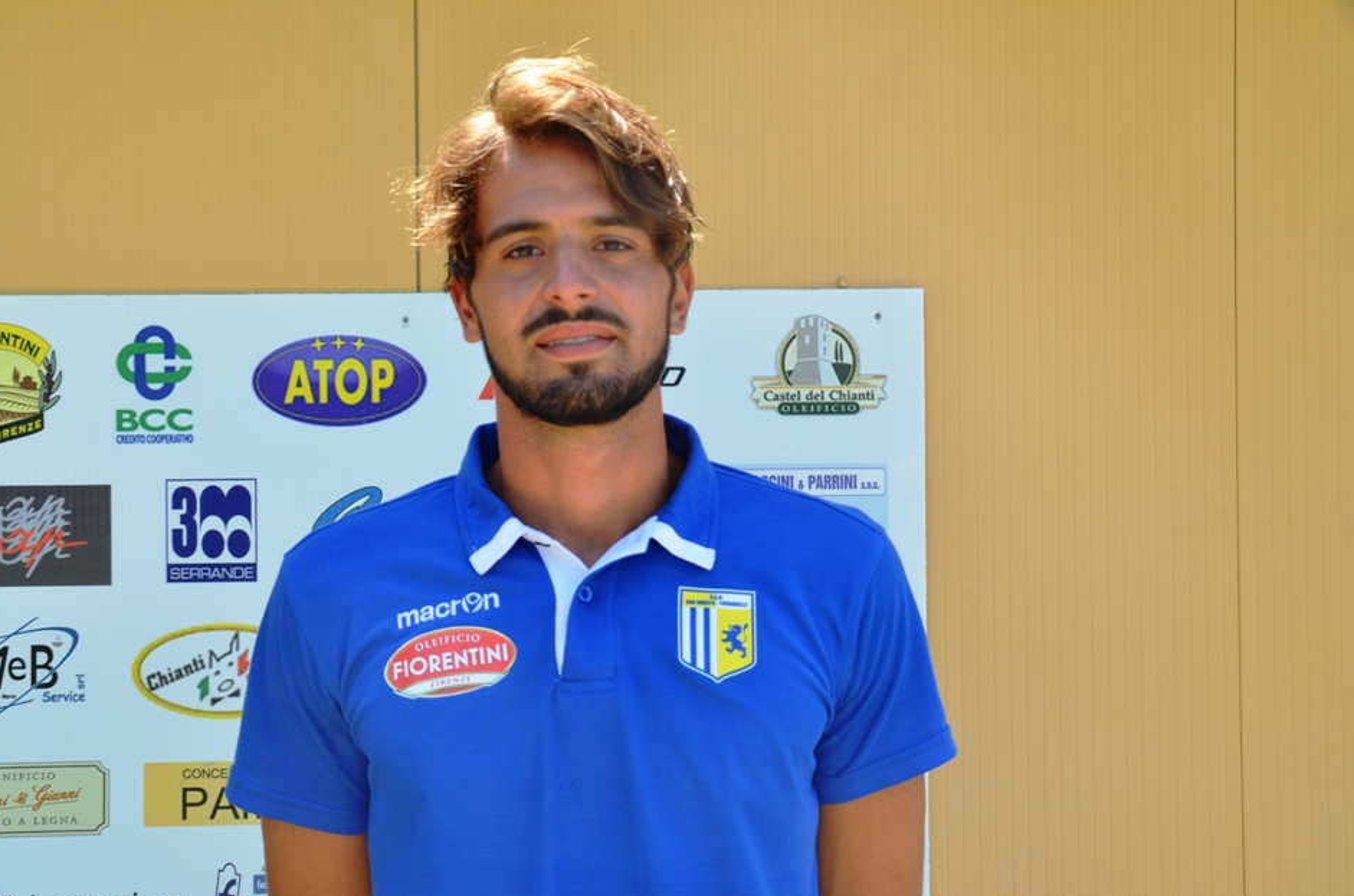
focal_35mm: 51
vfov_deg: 26.4
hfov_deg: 39.0
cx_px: 658
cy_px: 472
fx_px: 1914
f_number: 8
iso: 200
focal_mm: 32
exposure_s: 1/250
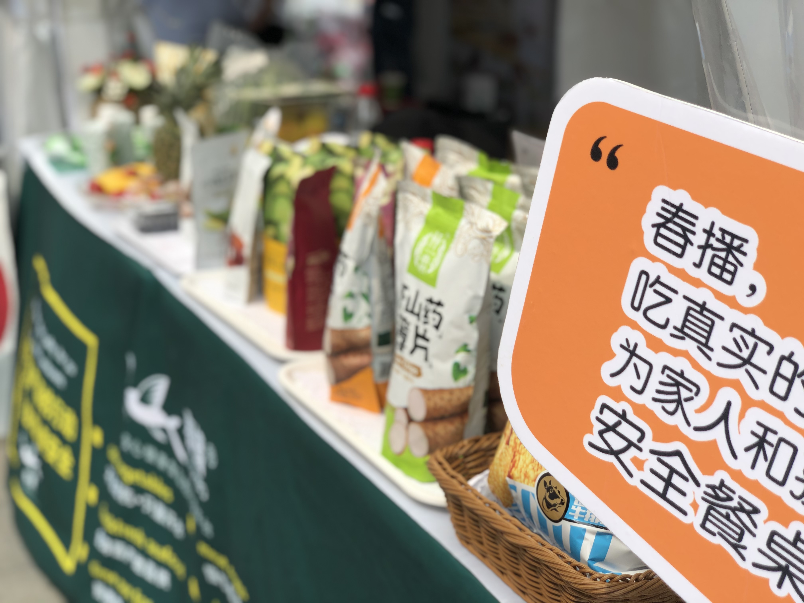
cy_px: 302
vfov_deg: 28.0
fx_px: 1208
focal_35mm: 52
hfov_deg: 36.8
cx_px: 402
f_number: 2.4
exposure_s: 1/923
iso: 16
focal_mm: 6
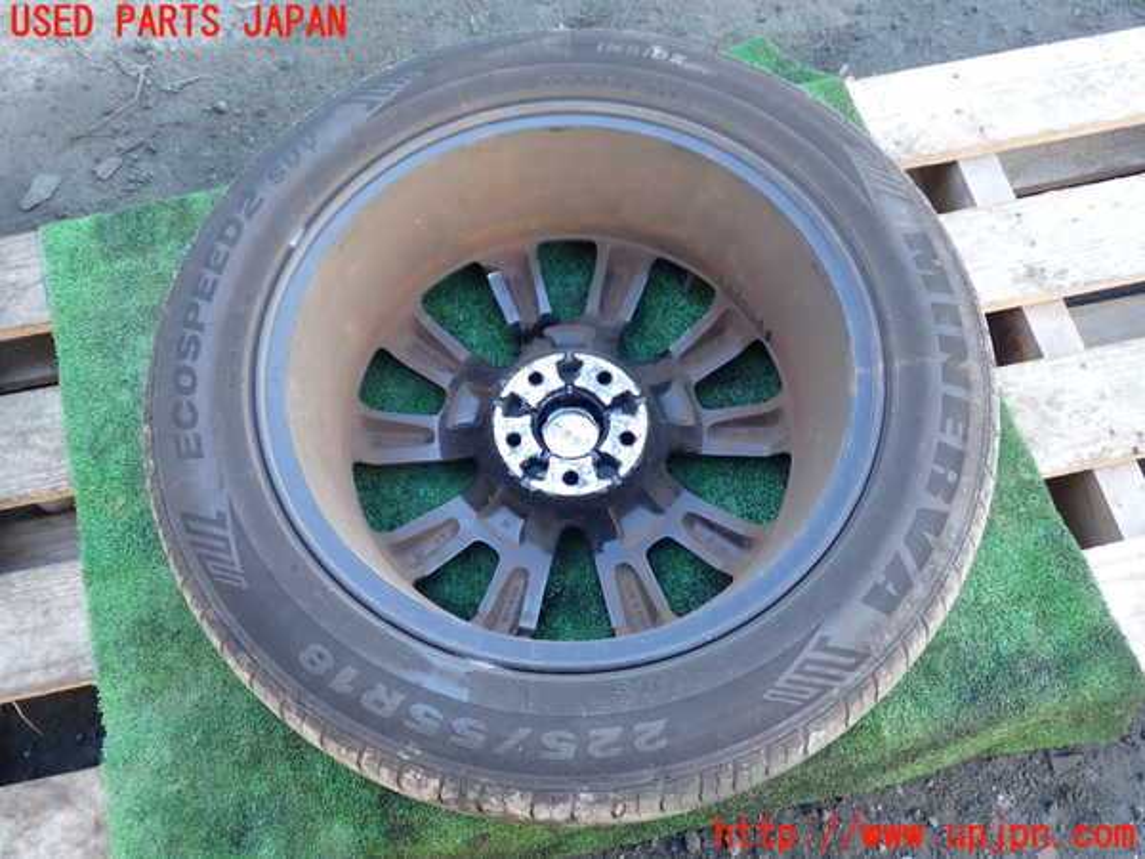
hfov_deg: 60.0
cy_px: 430
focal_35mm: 30
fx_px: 992
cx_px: 572
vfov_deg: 46.8
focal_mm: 5.4
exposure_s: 1/60
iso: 125
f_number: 2.3
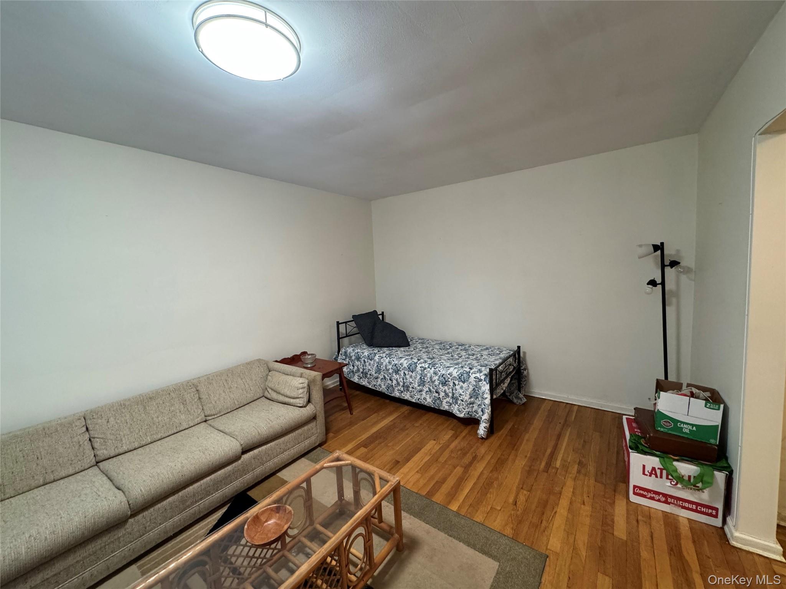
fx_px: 318
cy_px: 294
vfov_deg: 85.7
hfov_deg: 102.1
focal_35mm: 14
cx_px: 393
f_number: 2.2
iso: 320
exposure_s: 1/60
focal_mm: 2.22
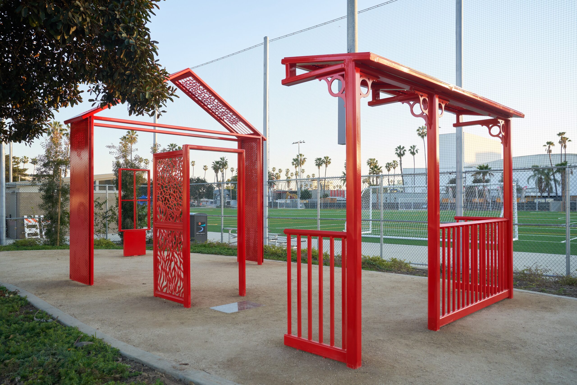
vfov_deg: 45.0
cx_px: 288
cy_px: 192
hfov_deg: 63.7
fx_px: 465
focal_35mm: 29
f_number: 6.3
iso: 640
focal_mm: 29
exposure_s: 1/250
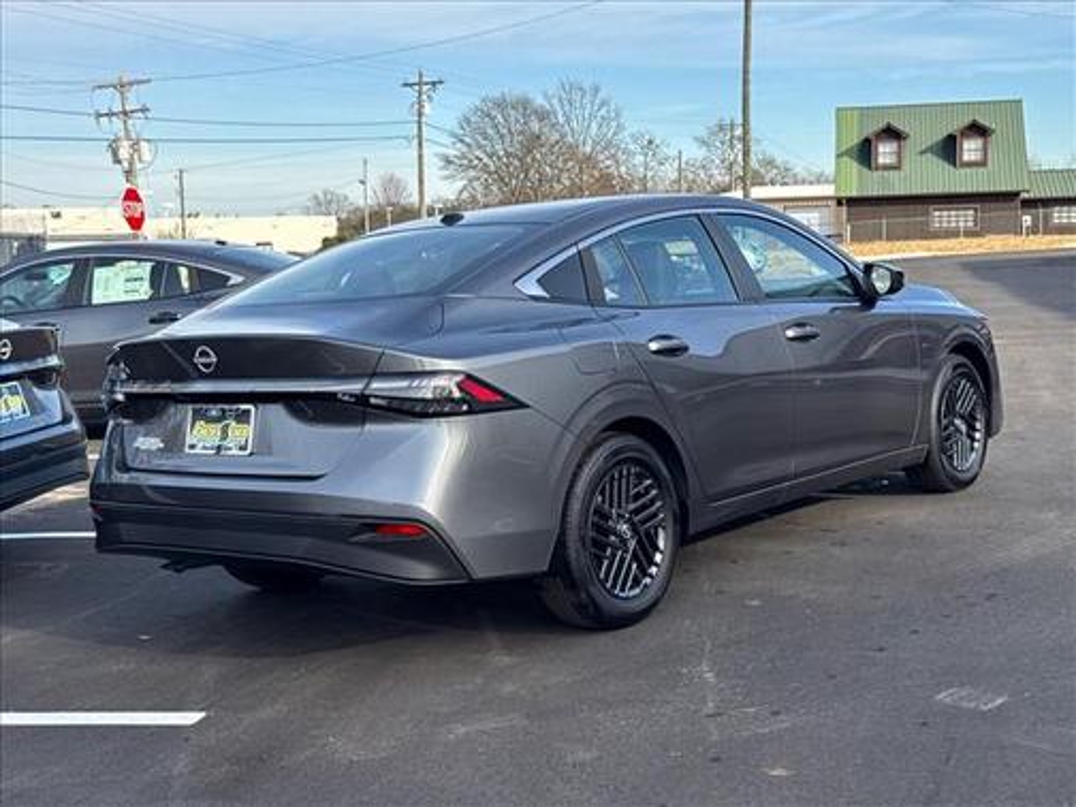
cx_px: 538
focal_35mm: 48
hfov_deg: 39.7
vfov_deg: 30.3
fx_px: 1492
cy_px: 404
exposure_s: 1/2045
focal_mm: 6.76
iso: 64
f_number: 1.78
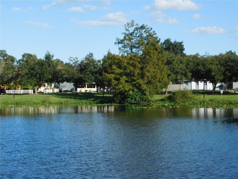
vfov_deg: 20.7
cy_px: 90
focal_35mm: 71
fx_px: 488
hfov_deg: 27.4
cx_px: 119
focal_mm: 12.6
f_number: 4.3
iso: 125
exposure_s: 1/800
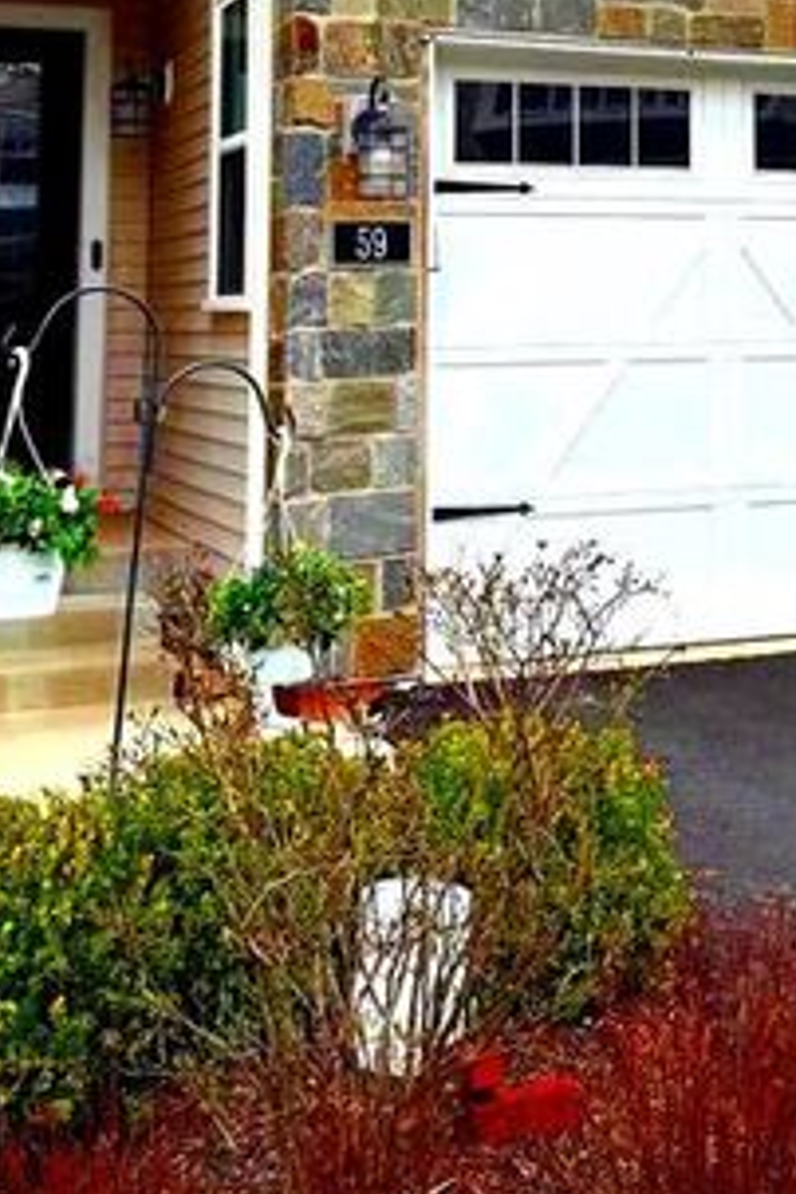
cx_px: 619
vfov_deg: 34.1
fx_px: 1824
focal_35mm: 55
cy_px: 100
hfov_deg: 24.3
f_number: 1.78
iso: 80
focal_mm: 6.76
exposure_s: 1/1385
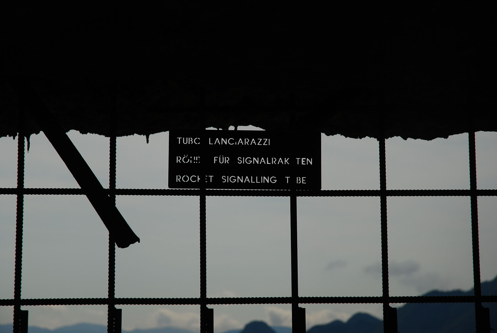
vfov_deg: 13.1
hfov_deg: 19.4
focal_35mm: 105
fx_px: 1451
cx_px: 248
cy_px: 166
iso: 100
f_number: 6.3
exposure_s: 1/1250
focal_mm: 70
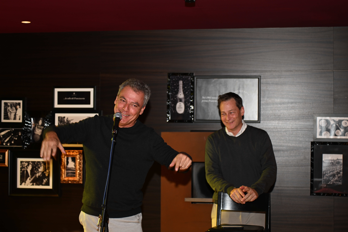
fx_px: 677
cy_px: 116
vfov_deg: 19.5
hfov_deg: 28.8
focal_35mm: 70
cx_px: 174
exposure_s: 1/60
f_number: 2.8
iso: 640
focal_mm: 70
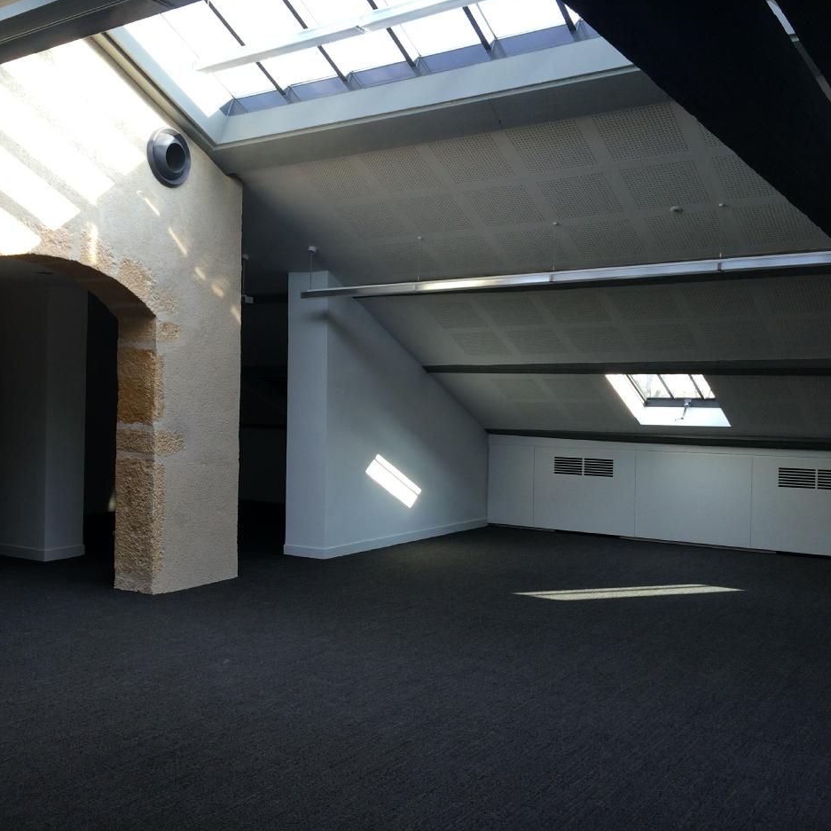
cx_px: 294
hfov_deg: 46.6
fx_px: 951
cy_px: 417
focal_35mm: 35
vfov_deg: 47.2
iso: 40
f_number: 2.2
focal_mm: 4.15
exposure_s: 1/120
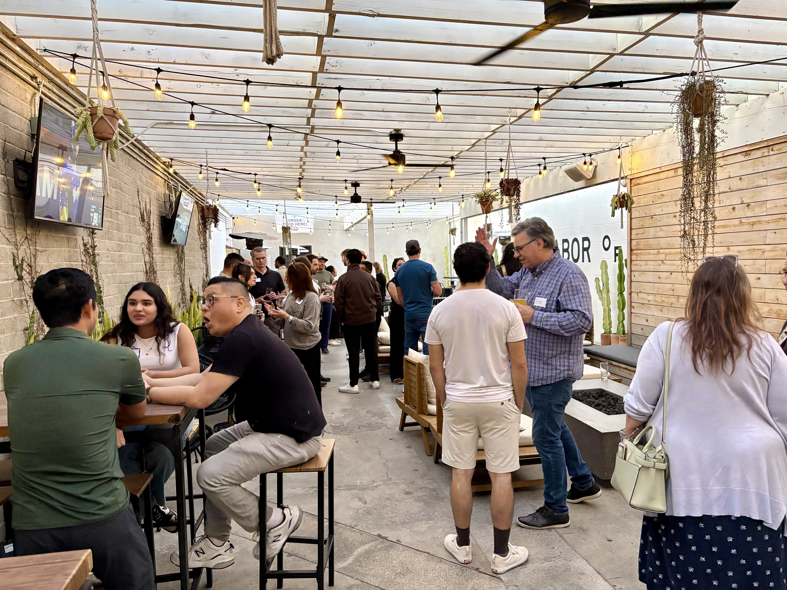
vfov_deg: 53.1
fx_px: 591
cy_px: 295
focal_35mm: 26
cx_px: 394
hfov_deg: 67.3
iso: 400
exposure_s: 1/40
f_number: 1.6
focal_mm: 5.96
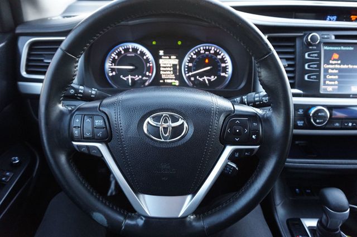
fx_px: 238
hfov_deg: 73.8
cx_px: 178
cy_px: 118
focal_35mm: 24
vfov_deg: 53.1
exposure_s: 1/60
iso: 1600
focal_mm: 16
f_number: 4
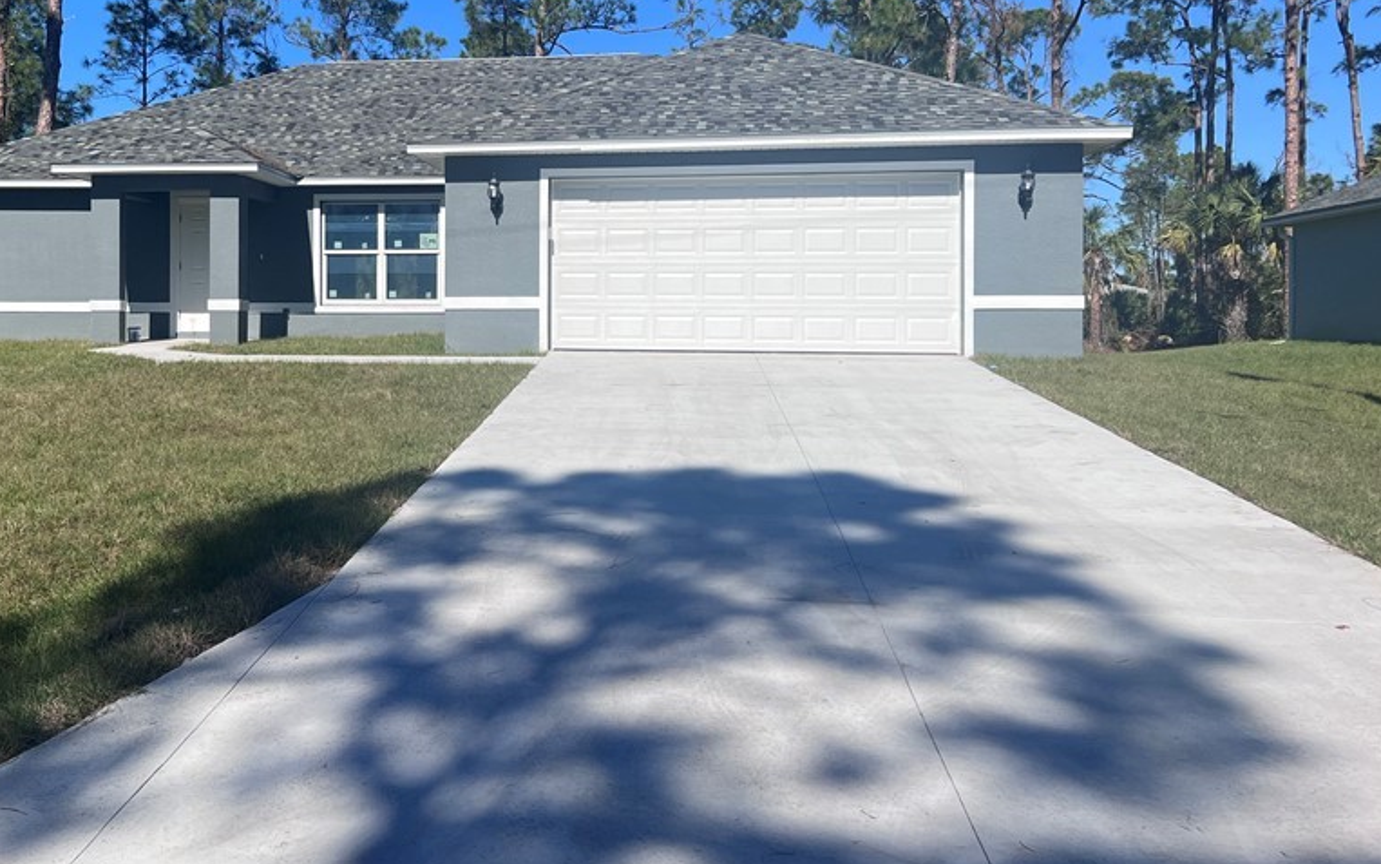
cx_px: 474
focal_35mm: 37
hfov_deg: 51.9
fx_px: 1393
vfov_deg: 34.3
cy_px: 324
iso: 50
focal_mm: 5.7
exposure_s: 1/6993
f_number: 1.5
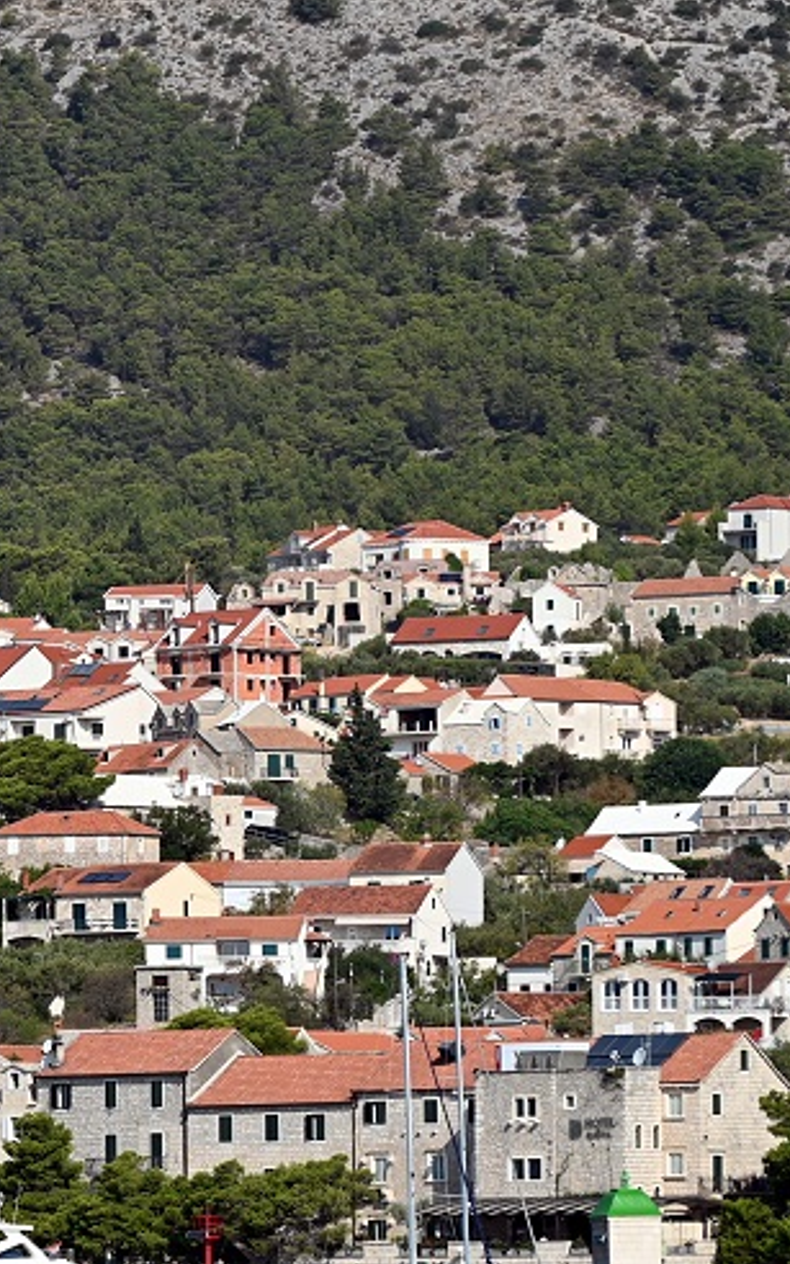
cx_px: -548
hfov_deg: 4.3
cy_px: 529
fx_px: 10400
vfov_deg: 7.0
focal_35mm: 302
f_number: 7.1
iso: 100
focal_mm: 112
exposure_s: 1/800
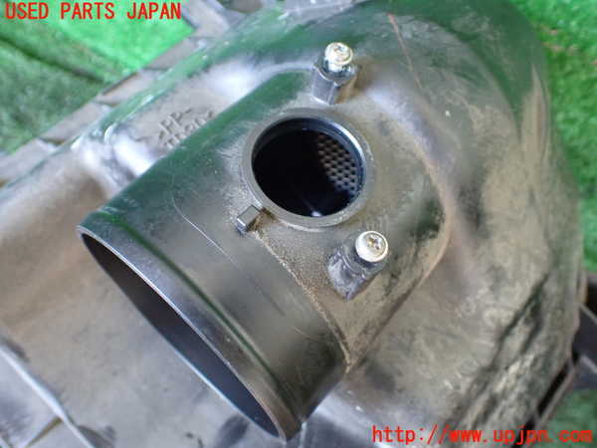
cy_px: 224
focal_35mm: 30
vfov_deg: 46.8
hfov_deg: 60.0
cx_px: 298
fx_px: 517
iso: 800
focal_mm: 5.4
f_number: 2.3
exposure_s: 1/40
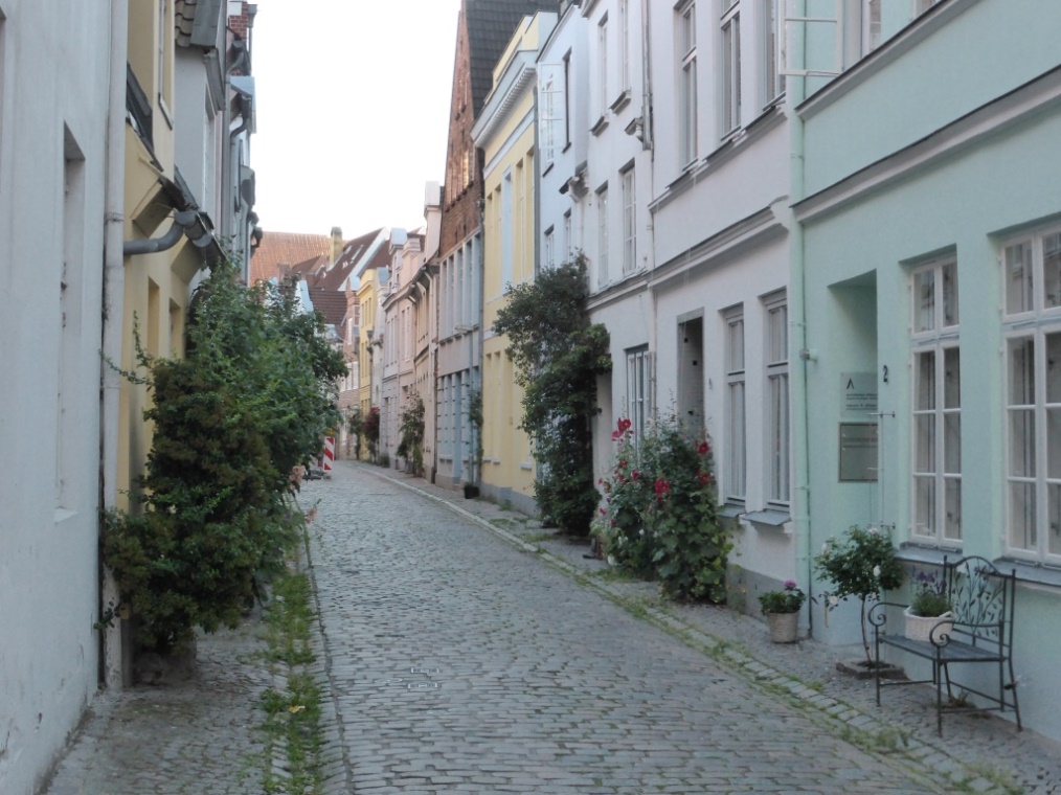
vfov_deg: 25.6
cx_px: 530
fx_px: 1747
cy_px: 398
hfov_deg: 33.8
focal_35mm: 57
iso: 400
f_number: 4.6
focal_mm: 9.7
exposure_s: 1/80
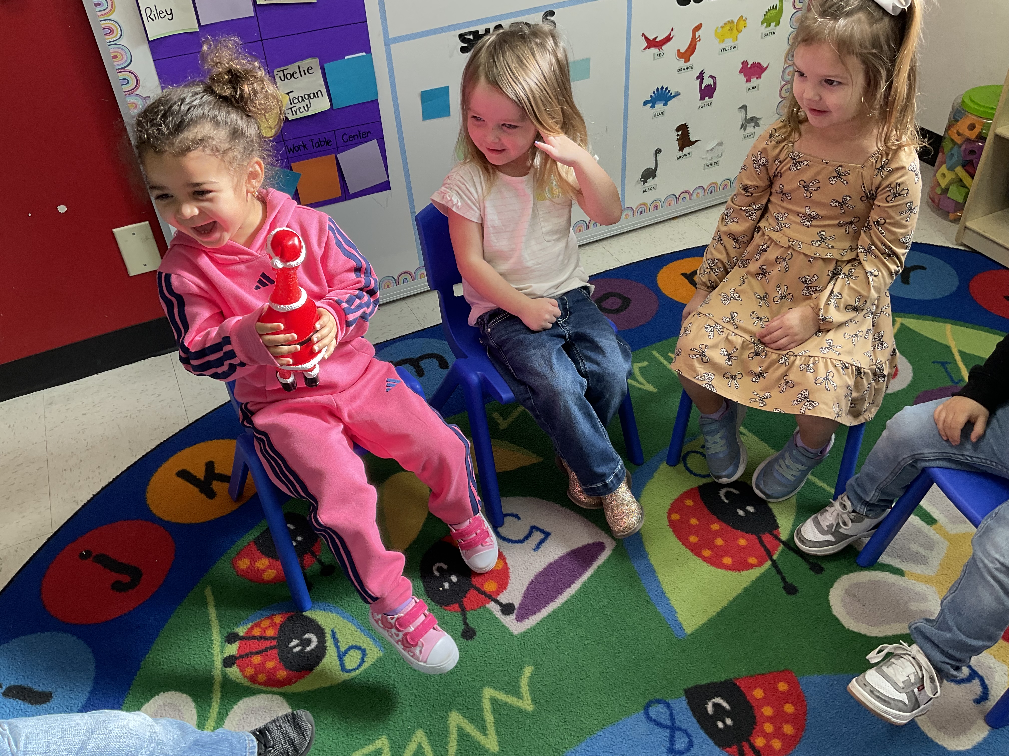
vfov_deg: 48.2
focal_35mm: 29
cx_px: 504
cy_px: 378
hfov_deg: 61.7
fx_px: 845
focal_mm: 3
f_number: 1.8
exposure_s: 1/120
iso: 32
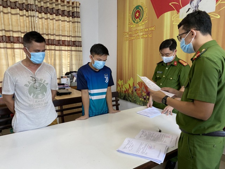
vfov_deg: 53.1
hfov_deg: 67.3
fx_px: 169
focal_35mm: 26
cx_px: 112
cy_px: 84
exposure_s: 1/60
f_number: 1.8
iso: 200
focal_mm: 4.25
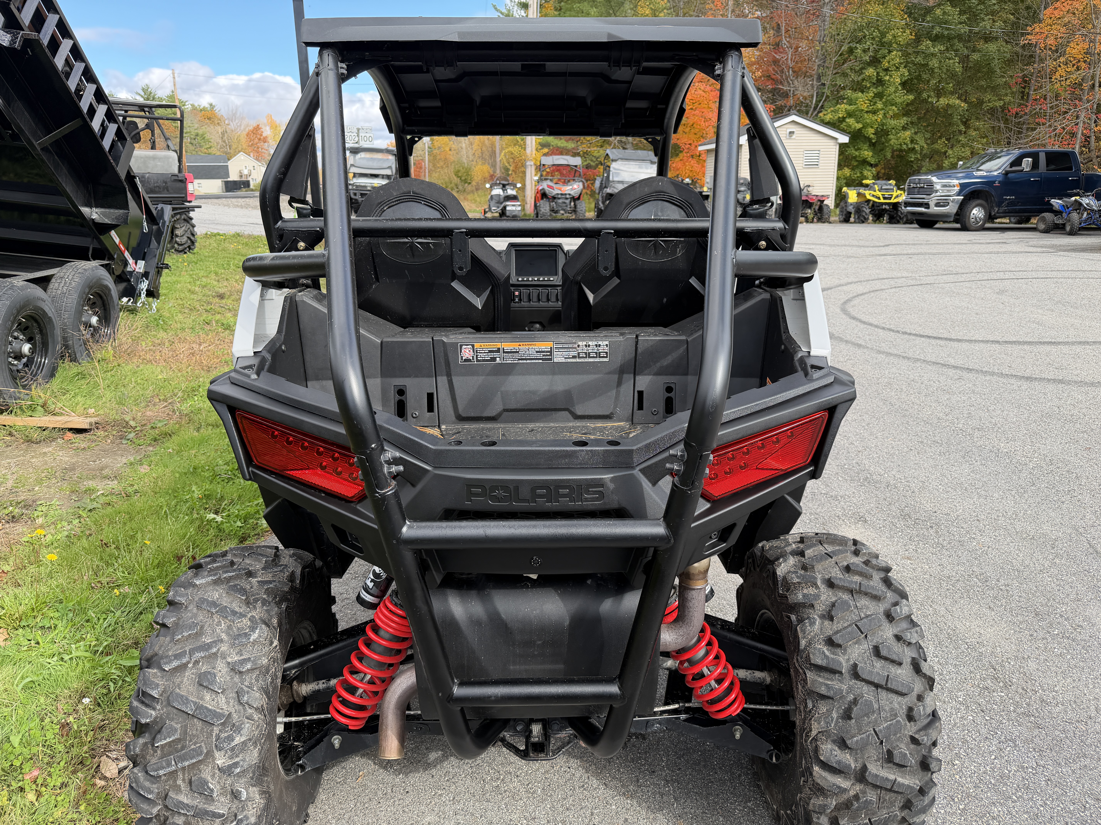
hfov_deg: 71.6
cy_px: 412
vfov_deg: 56.8
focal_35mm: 24
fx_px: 763
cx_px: 550
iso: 80
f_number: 1.78
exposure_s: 1/822
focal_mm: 6.76
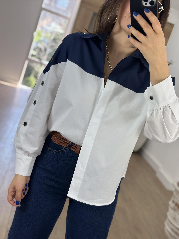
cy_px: 120
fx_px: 331
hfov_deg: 30.3
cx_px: 90
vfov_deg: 39.7
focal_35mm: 48
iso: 80
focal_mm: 6.86
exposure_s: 1/421
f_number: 1.78
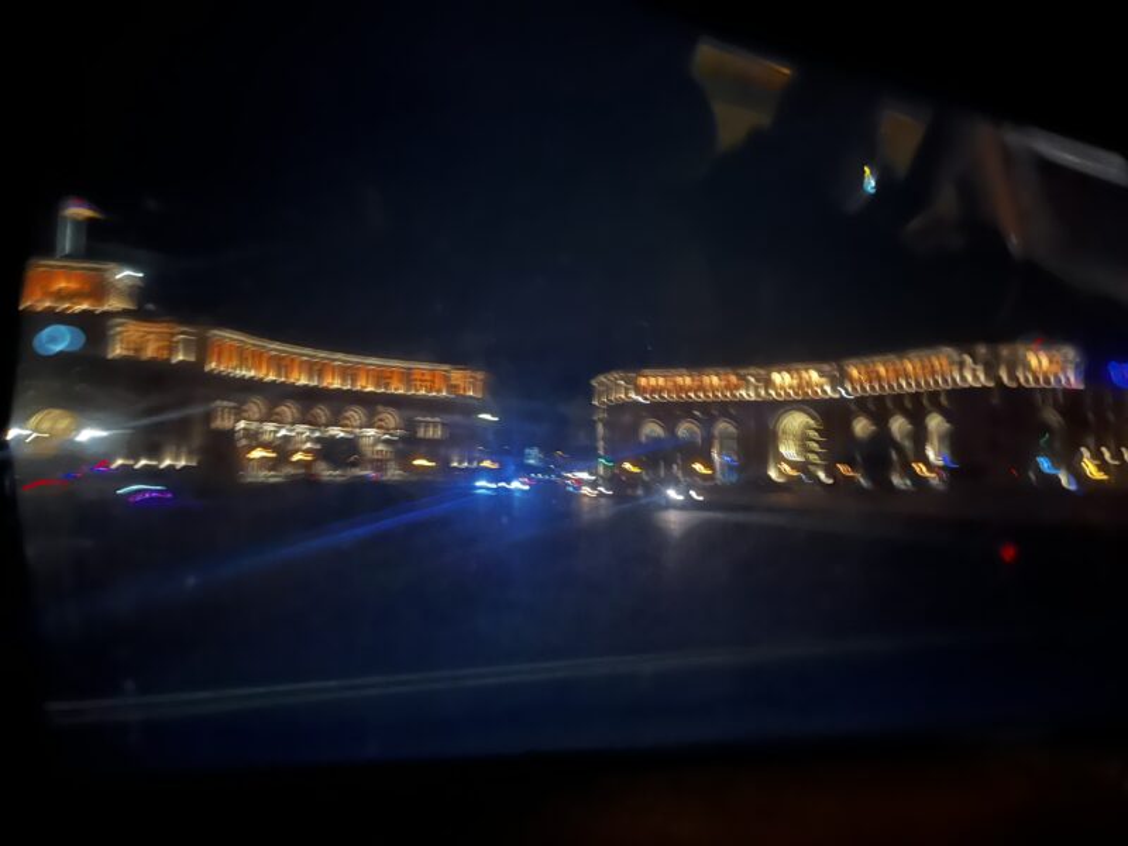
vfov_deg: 53.1
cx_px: 564
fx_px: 847
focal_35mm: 26
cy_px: 423
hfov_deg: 67.3
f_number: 1.6
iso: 2000
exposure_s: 1/5
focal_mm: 5.1
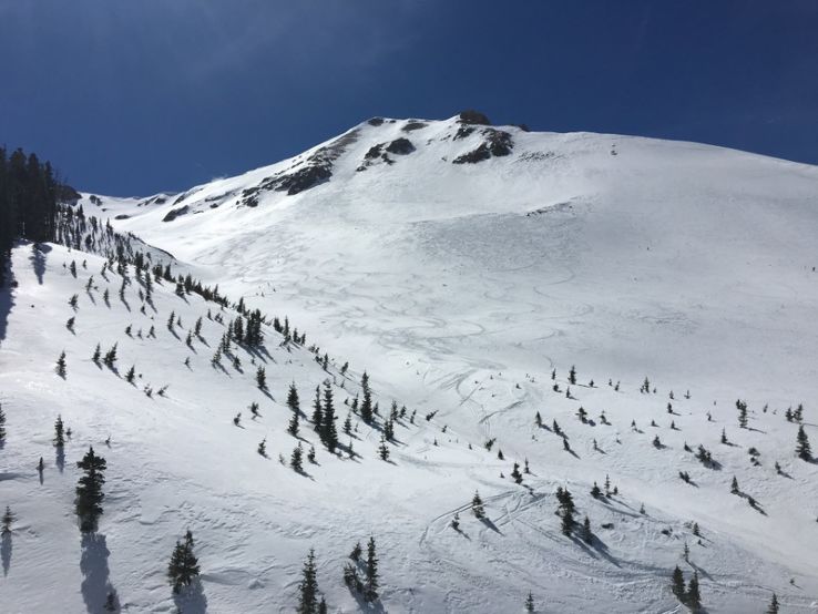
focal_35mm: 29
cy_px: 307
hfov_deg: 61.6
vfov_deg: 48.3
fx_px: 686
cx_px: 409
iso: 25
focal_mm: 4.15
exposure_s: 1/9615
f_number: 2.2
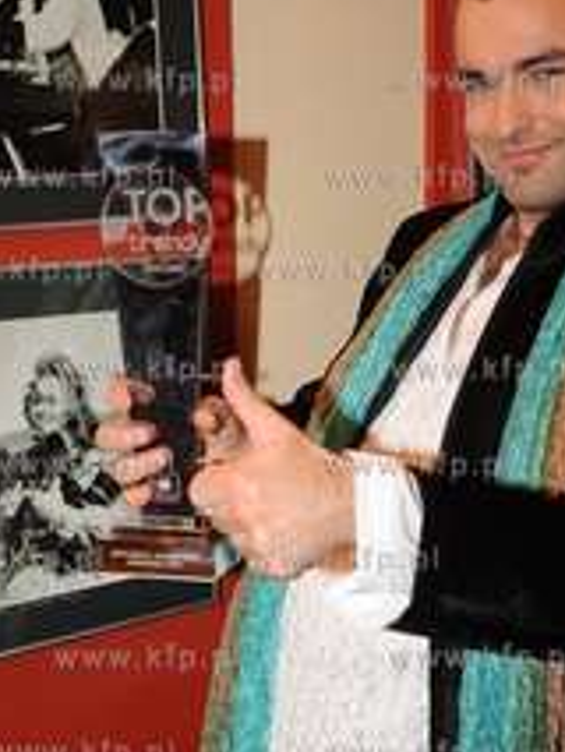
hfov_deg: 23.2
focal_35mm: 63
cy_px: 364
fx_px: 1370
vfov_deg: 30.7
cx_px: 371
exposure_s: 1/60
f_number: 5.6
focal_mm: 35
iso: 800
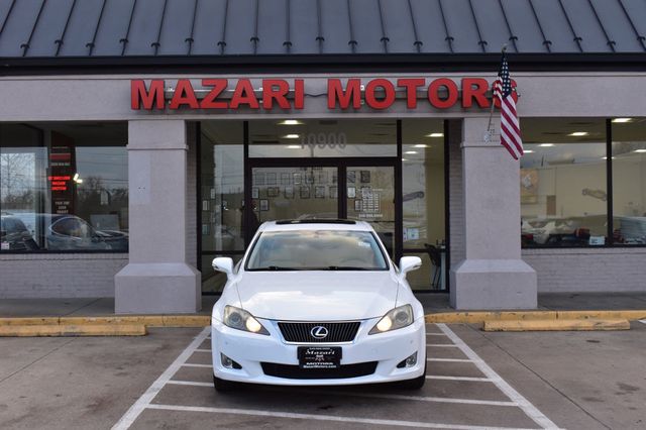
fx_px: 834
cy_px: 215
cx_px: 323
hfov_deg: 42.3
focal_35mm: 46
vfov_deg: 28.9
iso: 400
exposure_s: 1/125
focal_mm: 31
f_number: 9
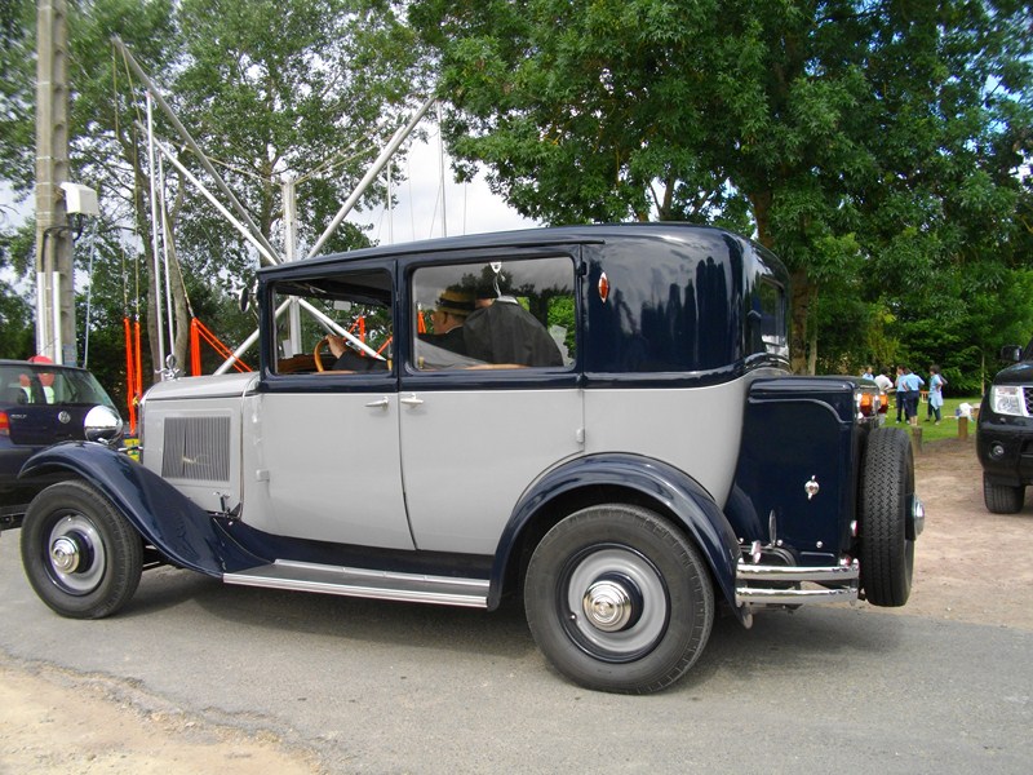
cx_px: 516
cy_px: 388
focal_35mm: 32
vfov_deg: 44.2
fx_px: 955
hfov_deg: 56.8
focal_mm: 5.7
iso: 100
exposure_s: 1/160
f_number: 5.5
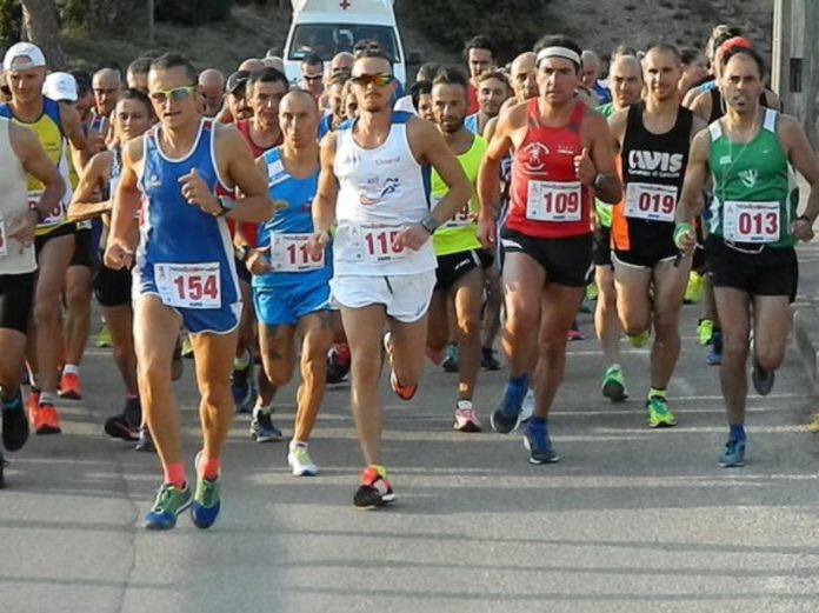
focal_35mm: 150
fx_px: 3546
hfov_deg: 13.2
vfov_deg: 9.9
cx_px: 410
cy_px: 306
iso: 400
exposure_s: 1/500
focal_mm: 27
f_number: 4.9
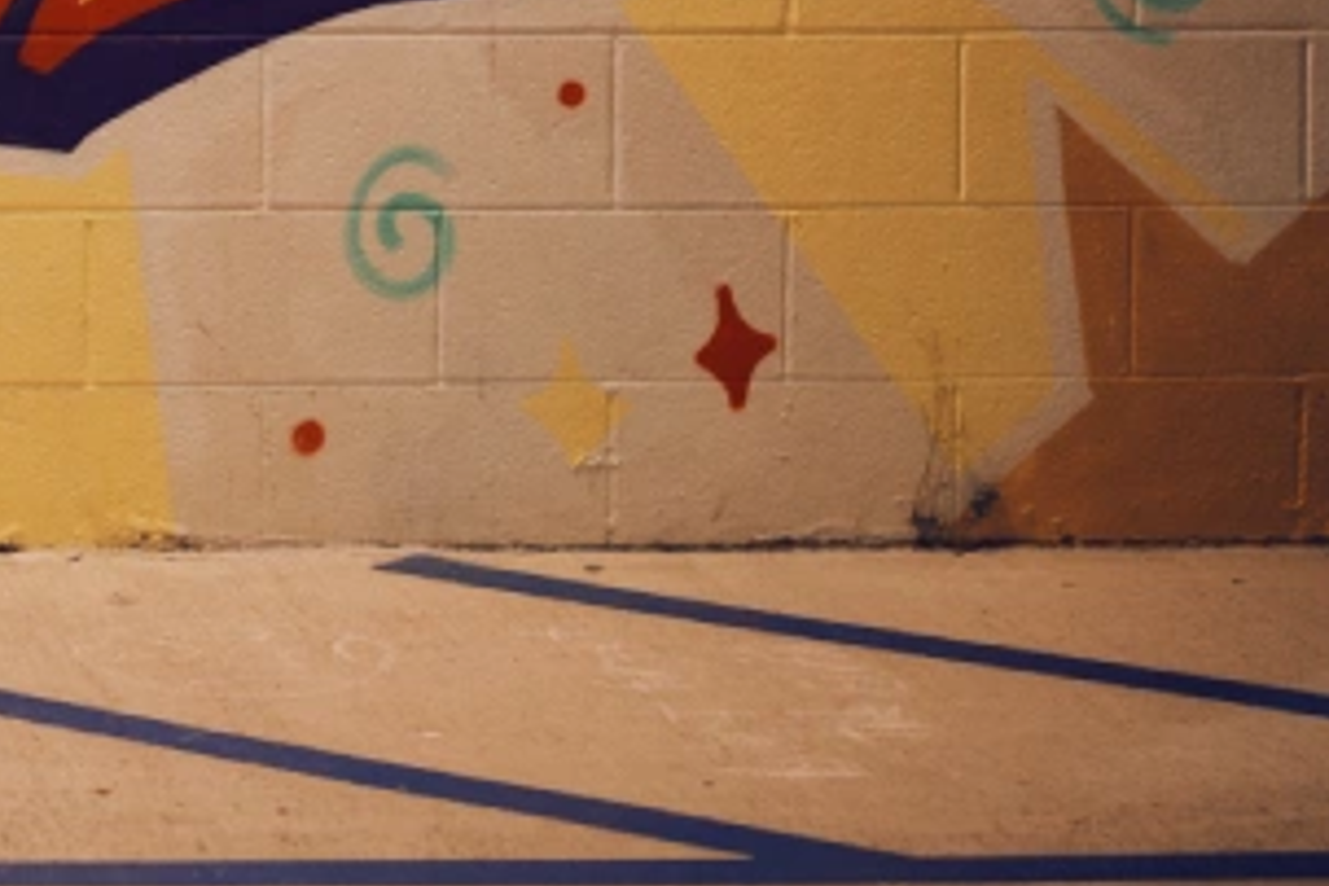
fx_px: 5500
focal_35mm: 149
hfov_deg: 13.0
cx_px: -728
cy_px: -314
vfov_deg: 9.0
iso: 320
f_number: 1.2
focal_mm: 27
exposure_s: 1/40
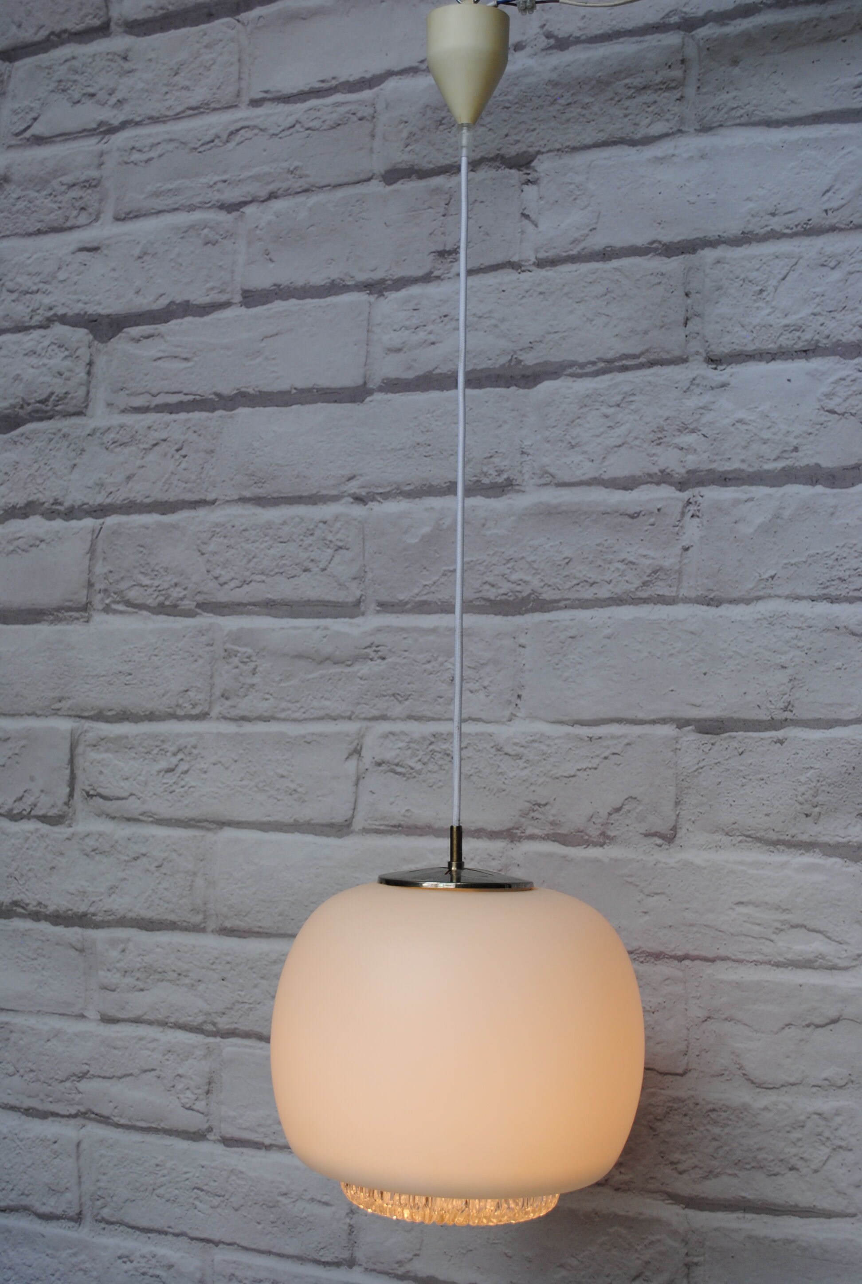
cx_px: 431
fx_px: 1716
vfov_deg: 41.0
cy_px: 642
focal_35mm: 48
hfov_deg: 28.2
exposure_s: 1/125
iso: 140
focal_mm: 32
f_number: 5.6
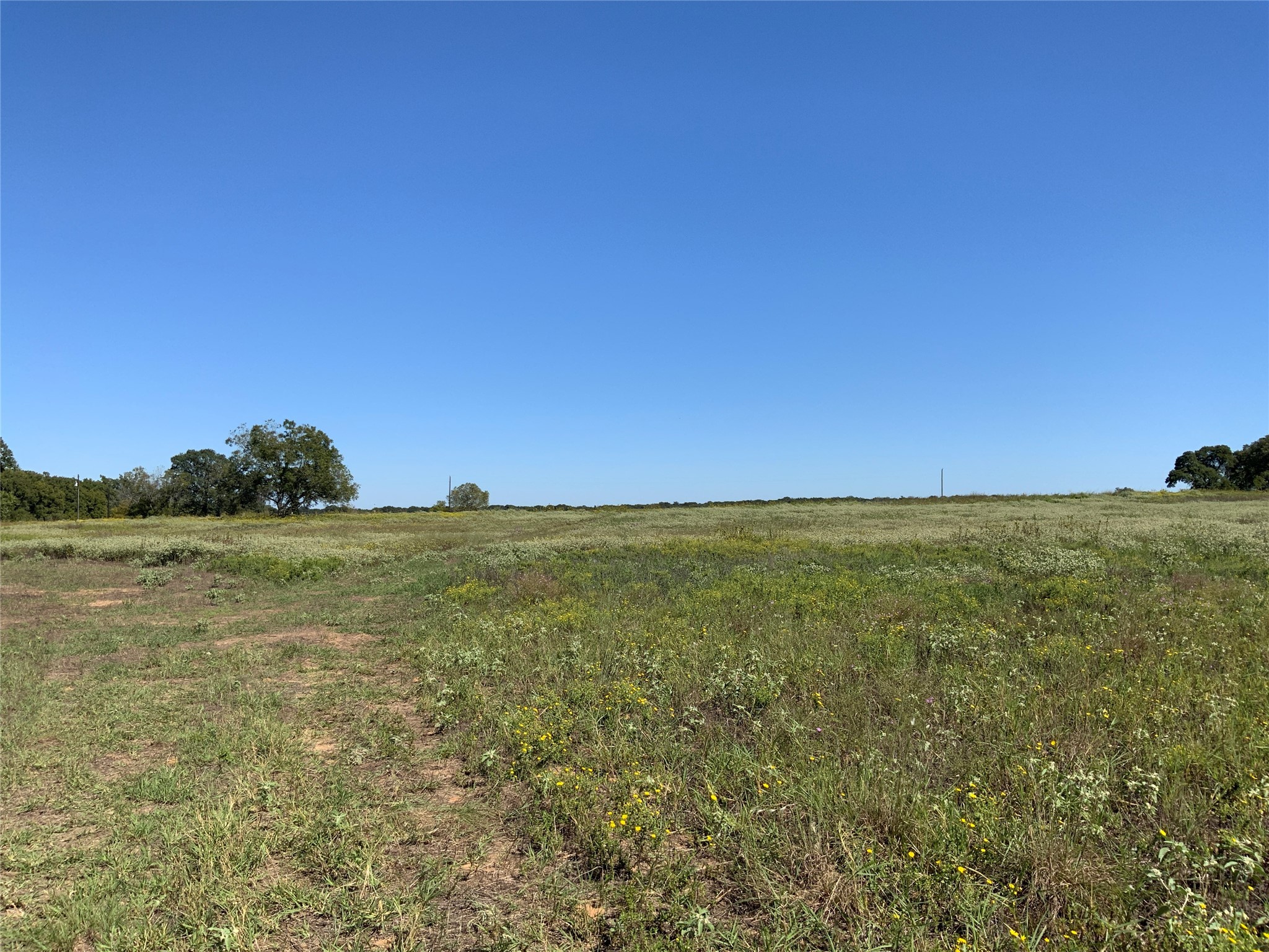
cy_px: 476
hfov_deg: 61.7
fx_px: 1063
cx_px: 634
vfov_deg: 48.2
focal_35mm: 29
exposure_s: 1/2427
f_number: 1.8
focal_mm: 3
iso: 16
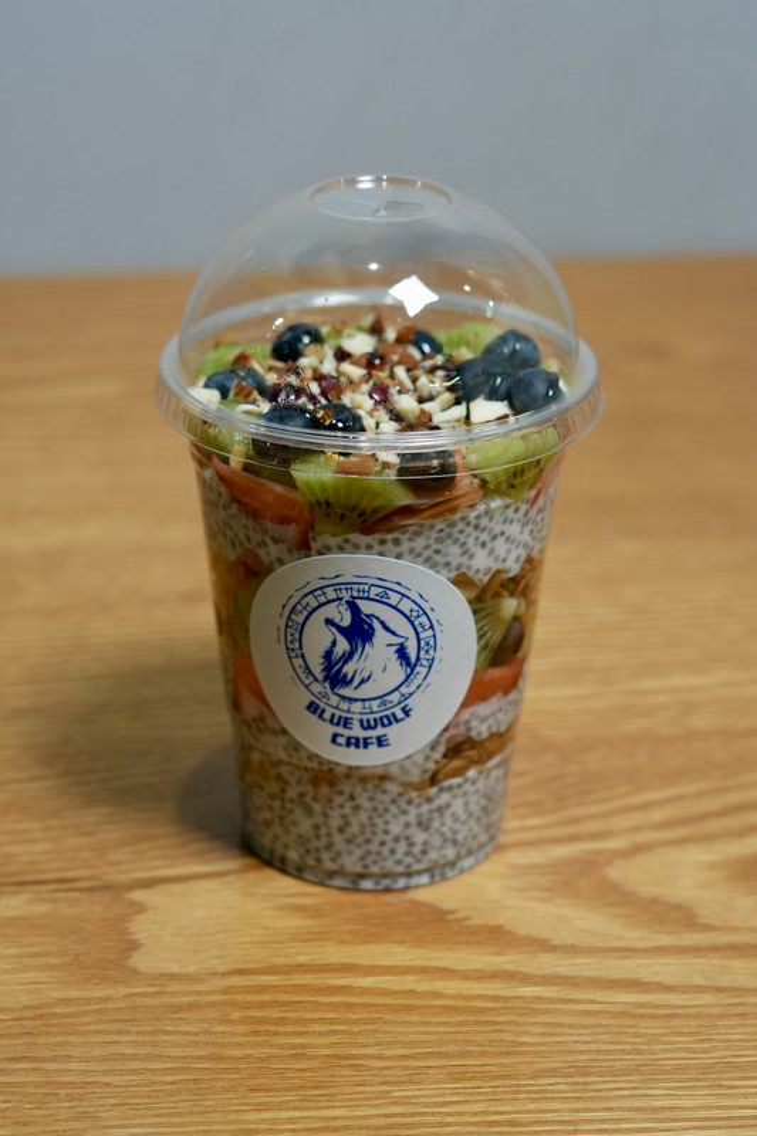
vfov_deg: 27.0
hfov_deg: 18.2
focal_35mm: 75
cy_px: 568
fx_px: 2366
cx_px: 378
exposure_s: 1/80
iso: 400
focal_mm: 50
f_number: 4
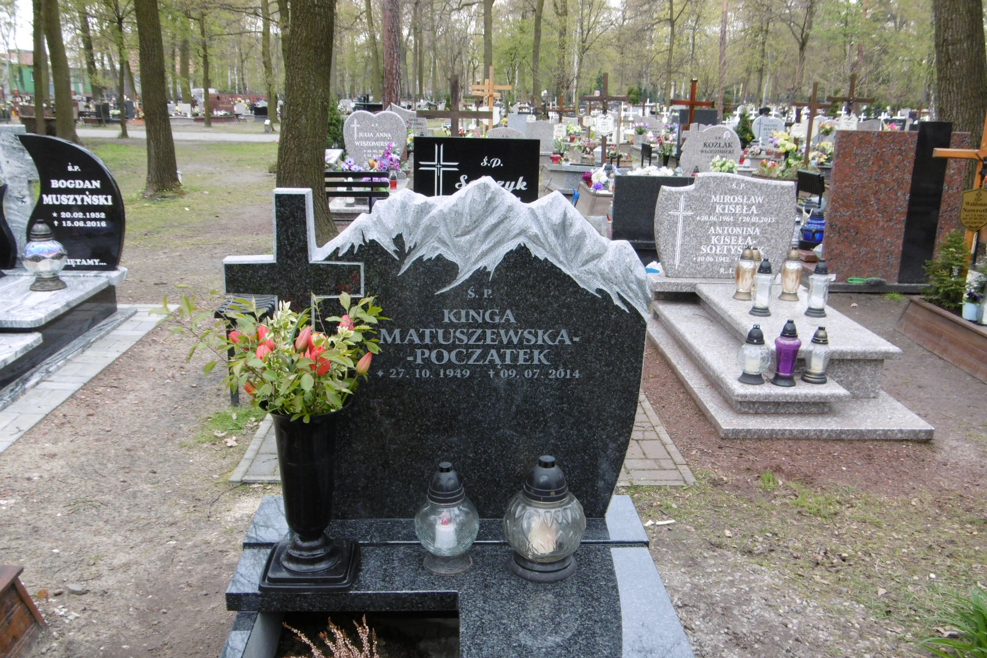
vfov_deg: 38.9
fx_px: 932
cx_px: 490
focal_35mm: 34
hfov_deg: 55.8
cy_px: 354
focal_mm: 5.8
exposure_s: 1/60
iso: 100
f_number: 3.5
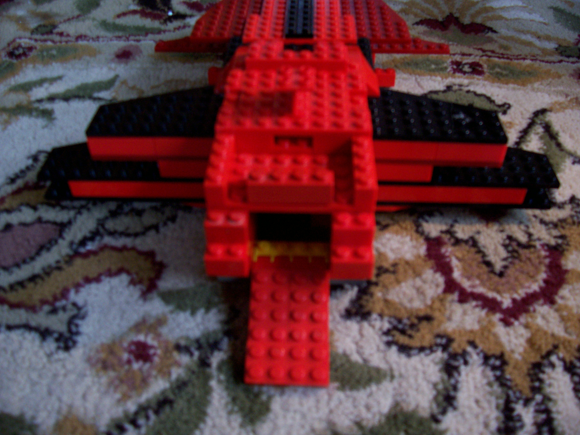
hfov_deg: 54.0
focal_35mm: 34
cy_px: 218
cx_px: 290
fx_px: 570
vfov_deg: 41.8
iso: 160
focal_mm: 5.6
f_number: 2.7
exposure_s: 1/8
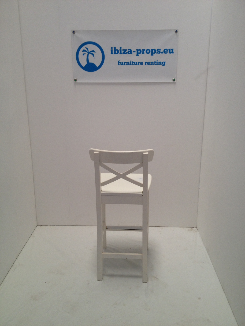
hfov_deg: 40.7
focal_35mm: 35
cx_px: 122
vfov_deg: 52.6
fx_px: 330
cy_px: 163
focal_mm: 4.28
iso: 50
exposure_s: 1/24
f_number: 2.4
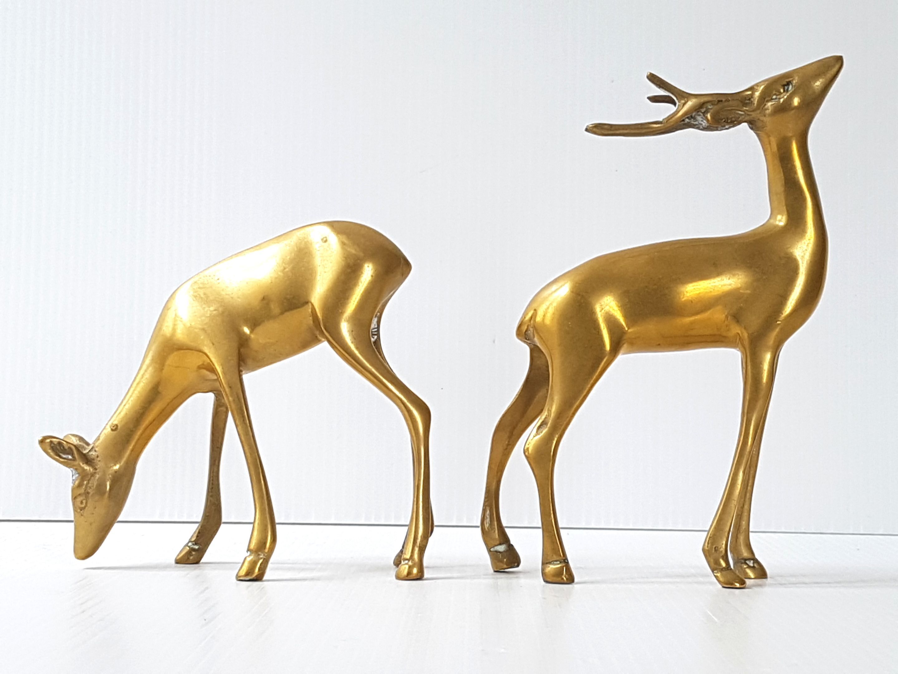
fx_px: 674
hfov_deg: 67.3
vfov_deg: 53.1
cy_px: 337
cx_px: 449
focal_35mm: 26
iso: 50
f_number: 1.7
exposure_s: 1/101
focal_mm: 4.2
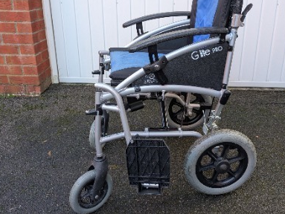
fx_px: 272
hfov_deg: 55.1
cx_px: 162
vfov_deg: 42.5
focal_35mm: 33
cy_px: 74
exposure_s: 1/100
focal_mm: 5.43
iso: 75
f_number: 1.89
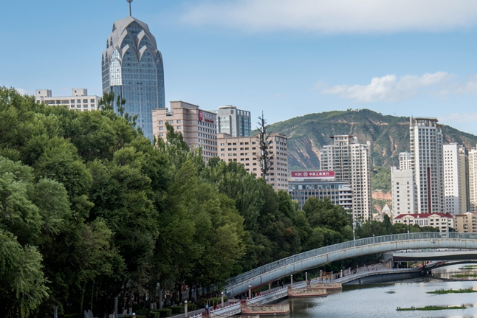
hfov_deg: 23.1
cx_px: 379
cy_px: 212
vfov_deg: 15.7
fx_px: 1153
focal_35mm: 87
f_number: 14
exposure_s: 1/80
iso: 160
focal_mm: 52
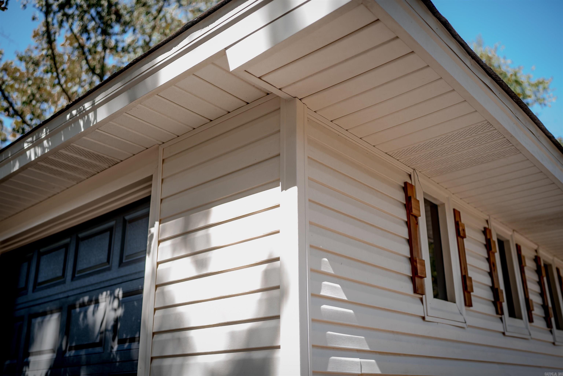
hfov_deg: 54.4
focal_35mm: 35
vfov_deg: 37.9
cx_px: 282
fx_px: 547
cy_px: 188
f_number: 1.4
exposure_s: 1/1000
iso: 200
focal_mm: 35
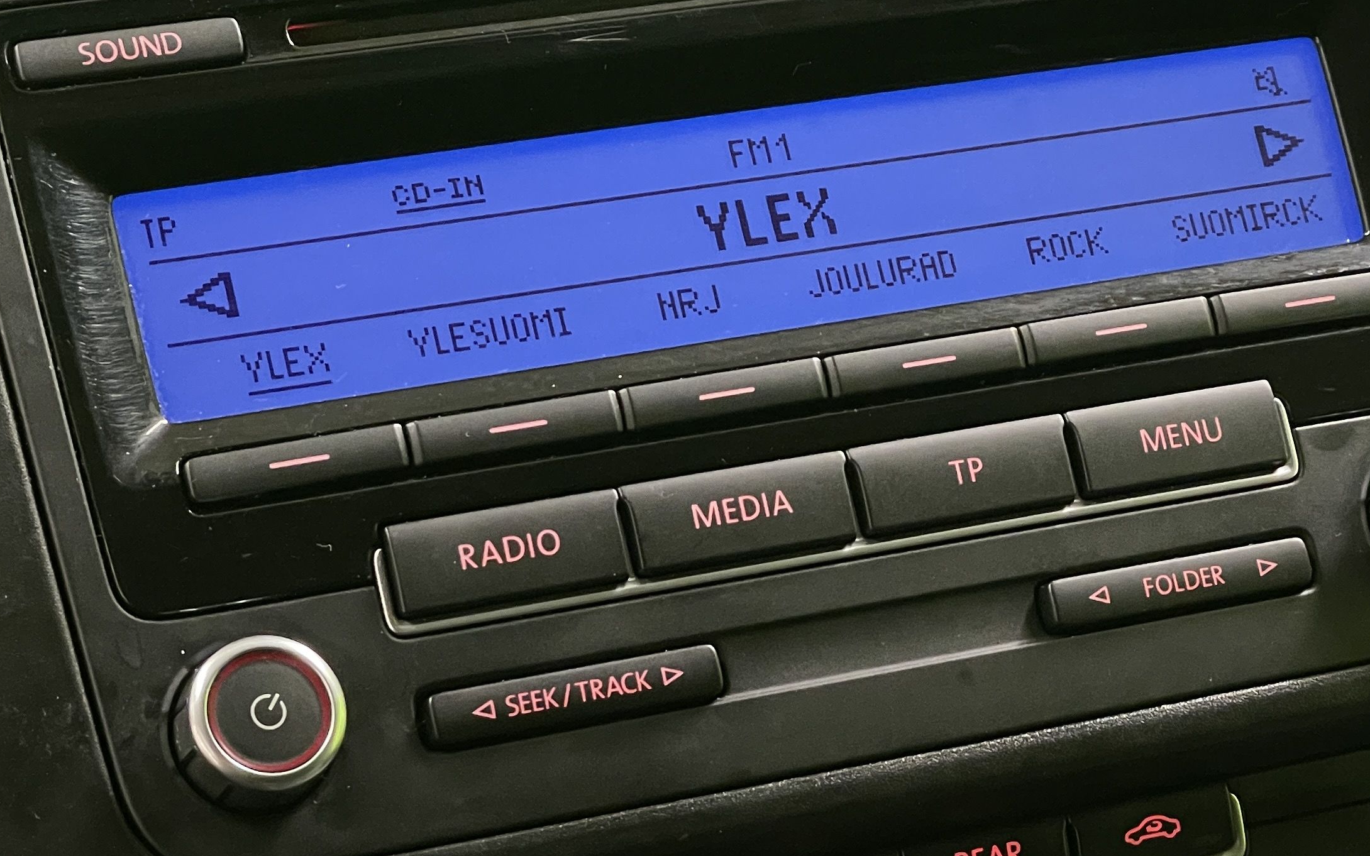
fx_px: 3808
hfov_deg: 20.4
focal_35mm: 102
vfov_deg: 12.8
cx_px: 675
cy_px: 657
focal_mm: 6
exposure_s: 1/50
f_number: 2
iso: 500
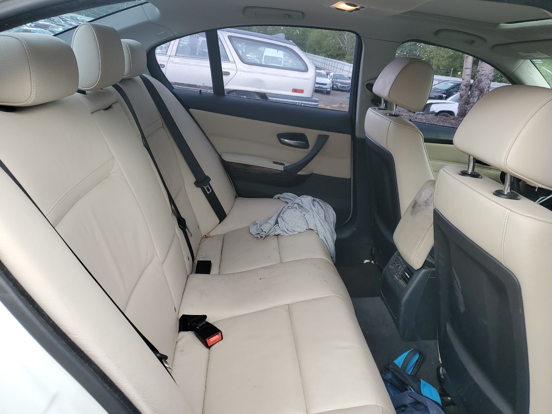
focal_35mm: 26
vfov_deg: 53.1
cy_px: 207
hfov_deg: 67.3
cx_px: 276
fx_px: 415
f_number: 1.5
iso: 54
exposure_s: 1/120
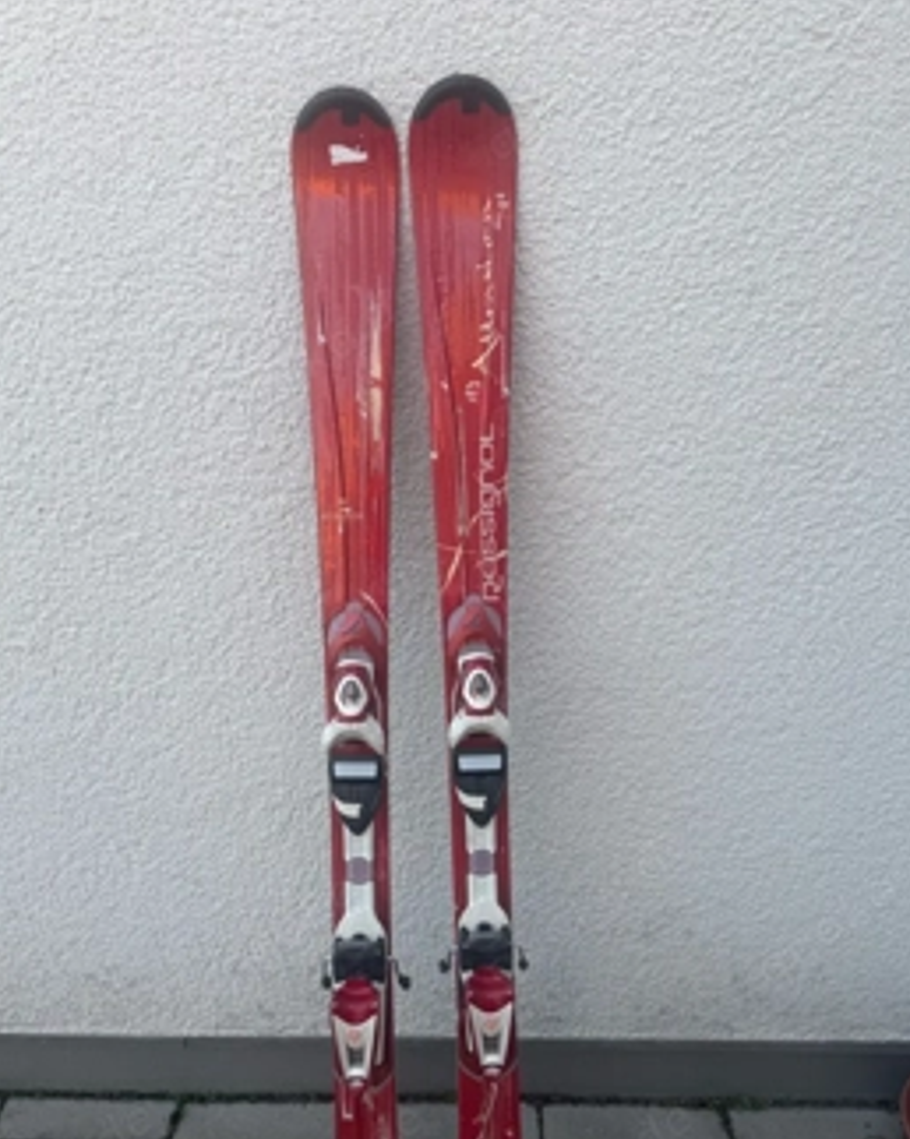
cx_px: 395
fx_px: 977
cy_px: 670
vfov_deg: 60.1
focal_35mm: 29
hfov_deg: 49.8
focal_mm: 6.76
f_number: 1.78
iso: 80
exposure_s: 1/121
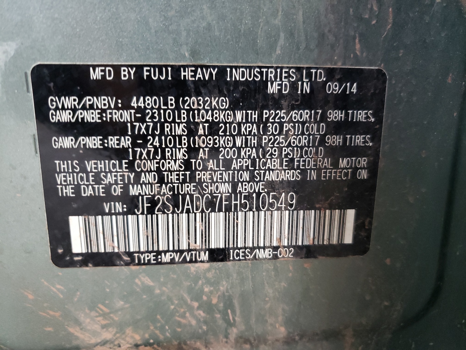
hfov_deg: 67.3
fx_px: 350
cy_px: 175
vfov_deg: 53.1
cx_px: 233
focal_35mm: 26
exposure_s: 1/60.2
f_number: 1.5
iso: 324
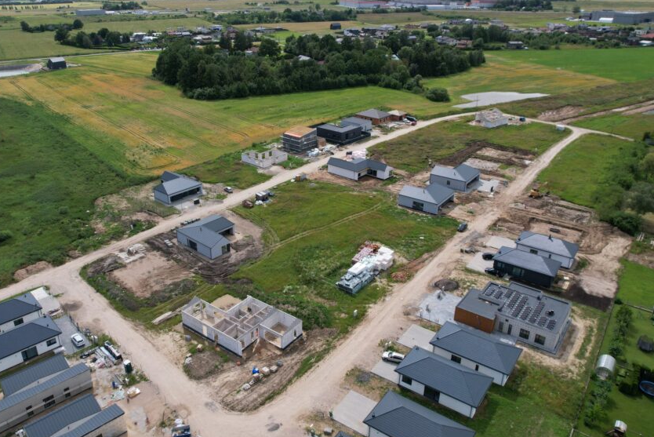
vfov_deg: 47.9
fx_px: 491
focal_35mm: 27
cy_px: 197
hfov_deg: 67.1
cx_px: 290
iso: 150
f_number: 2.8
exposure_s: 1/2500
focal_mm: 8.38
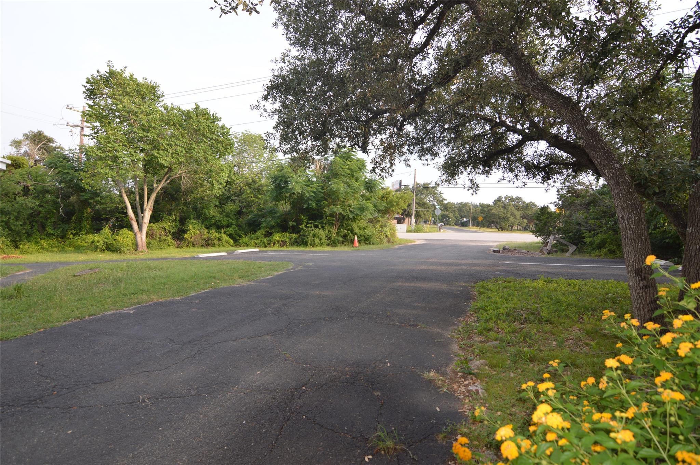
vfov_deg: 67.3
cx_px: 350
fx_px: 350
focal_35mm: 18
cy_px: 232
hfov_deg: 90.1
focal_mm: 12
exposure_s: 1/200
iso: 100
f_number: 4.5
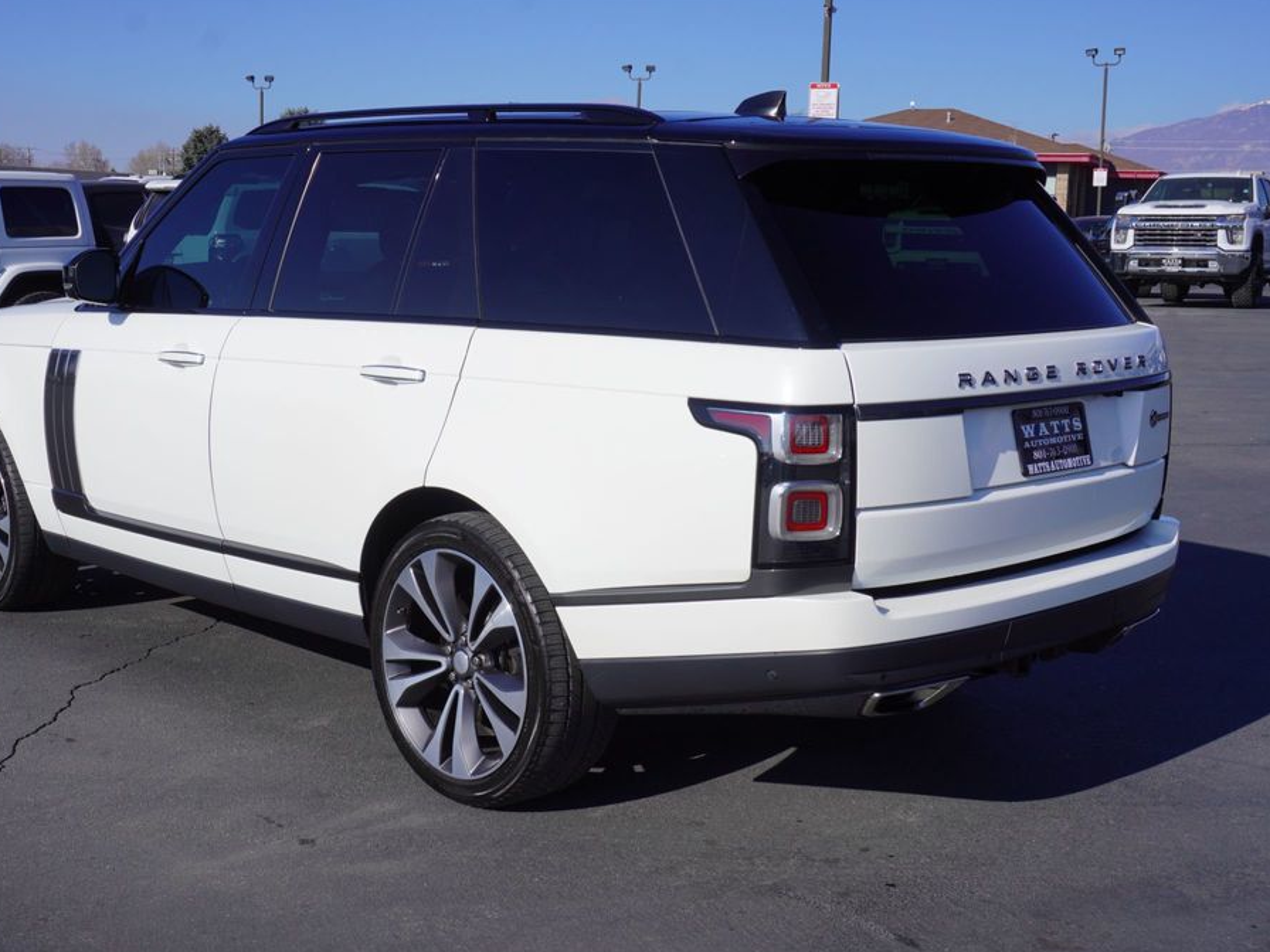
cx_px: 570
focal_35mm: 45
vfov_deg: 32.5
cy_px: 475
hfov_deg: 42.4
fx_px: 1634
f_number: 11
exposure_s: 1/320
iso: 100
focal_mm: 27
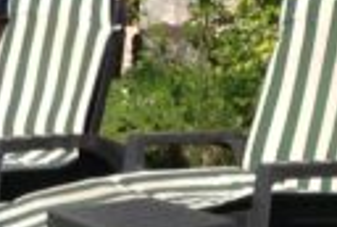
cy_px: -158
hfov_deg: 8.6
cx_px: -316
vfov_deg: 6.0
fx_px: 2130
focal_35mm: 227
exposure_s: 1/2326
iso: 50
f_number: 2.4
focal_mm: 4.28
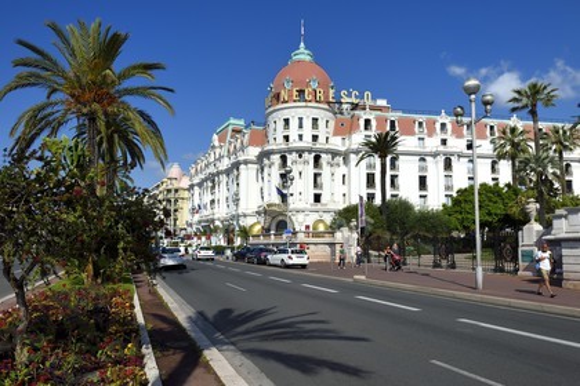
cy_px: 193
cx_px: 290
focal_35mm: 24
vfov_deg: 53.1
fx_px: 387
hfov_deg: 73.7
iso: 200
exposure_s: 1/320
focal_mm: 24
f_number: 13
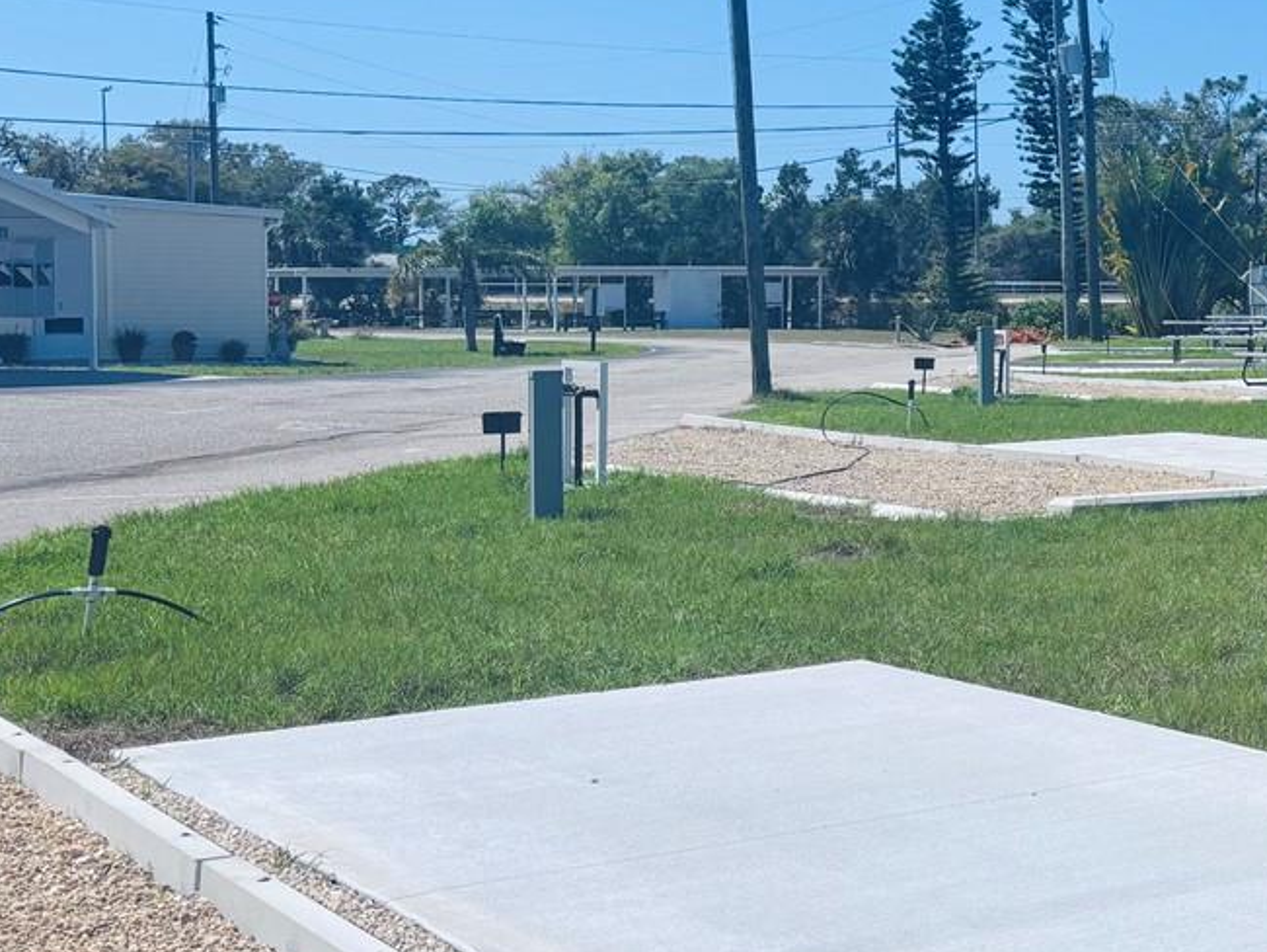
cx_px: 1513
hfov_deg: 26.9
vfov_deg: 22.8
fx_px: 2343
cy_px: 304
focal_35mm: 64
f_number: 1.6
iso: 50
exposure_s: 1/5076
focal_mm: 5.96
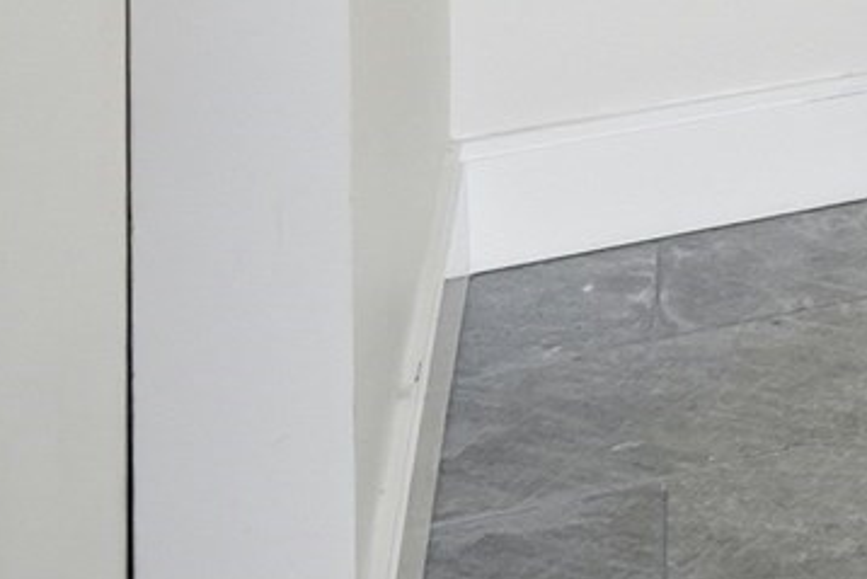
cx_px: 2267
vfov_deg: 11.2
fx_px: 2481
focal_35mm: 103
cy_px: -810
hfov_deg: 13.0
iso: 800
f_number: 8
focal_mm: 18
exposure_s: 1/4000
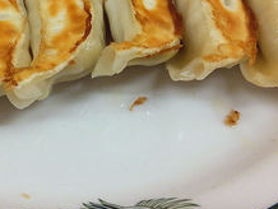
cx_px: 79
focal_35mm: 55
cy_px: 27
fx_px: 442
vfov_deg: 25.9
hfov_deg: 34.4
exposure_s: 1/59
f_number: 1.94
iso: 40
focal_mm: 4.06
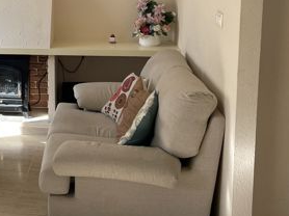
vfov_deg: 22.0
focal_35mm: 66
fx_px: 551
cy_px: 56
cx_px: -12
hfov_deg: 27.4
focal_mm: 4.2
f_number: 1.6
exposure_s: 1/246
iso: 32
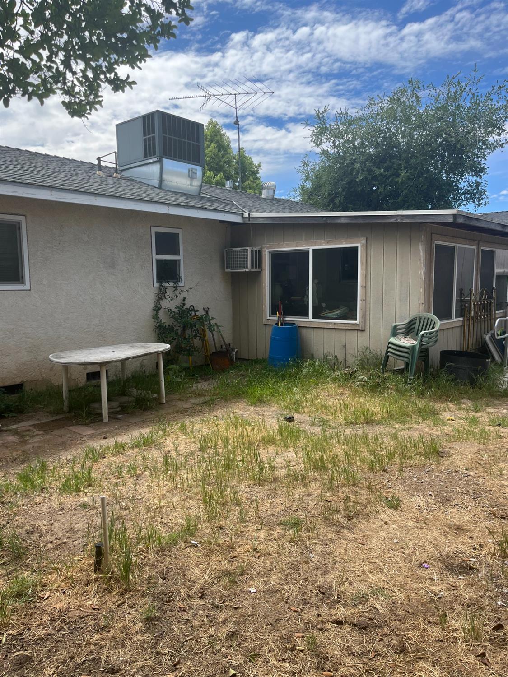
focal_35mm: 26
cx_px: 254
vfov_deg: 67.3
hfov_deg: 53.1
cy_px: 338
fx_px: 509
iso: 50
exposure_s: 1/2222
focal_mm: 5.1
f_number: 1.6
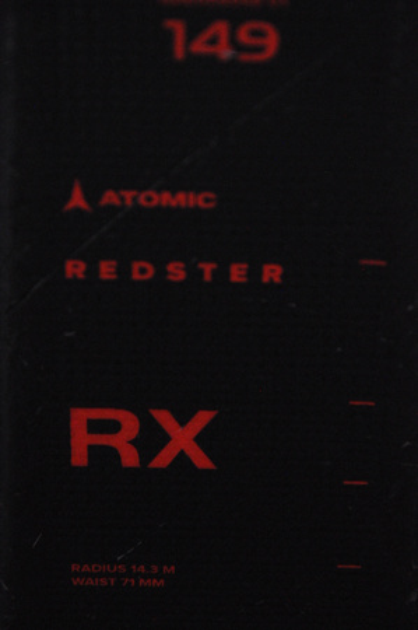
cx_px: 209
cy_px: 315
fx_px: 2749
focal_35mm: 158
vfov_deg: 13.1
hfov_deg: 8.7
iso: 3200
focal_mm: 105
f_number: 8
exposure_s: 1/125
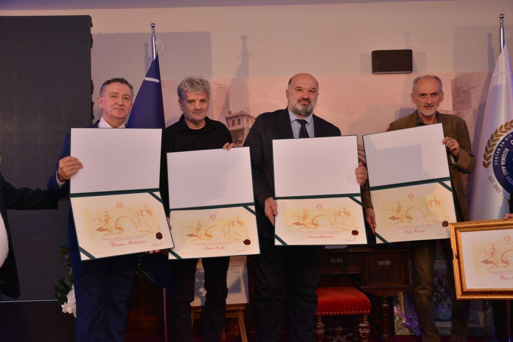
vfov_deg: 35.1
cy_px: 171
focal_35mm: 38
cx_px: 256
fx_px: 541
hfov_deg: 50.7
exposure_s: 1/100
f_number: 5.6
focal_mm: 38
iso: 1000
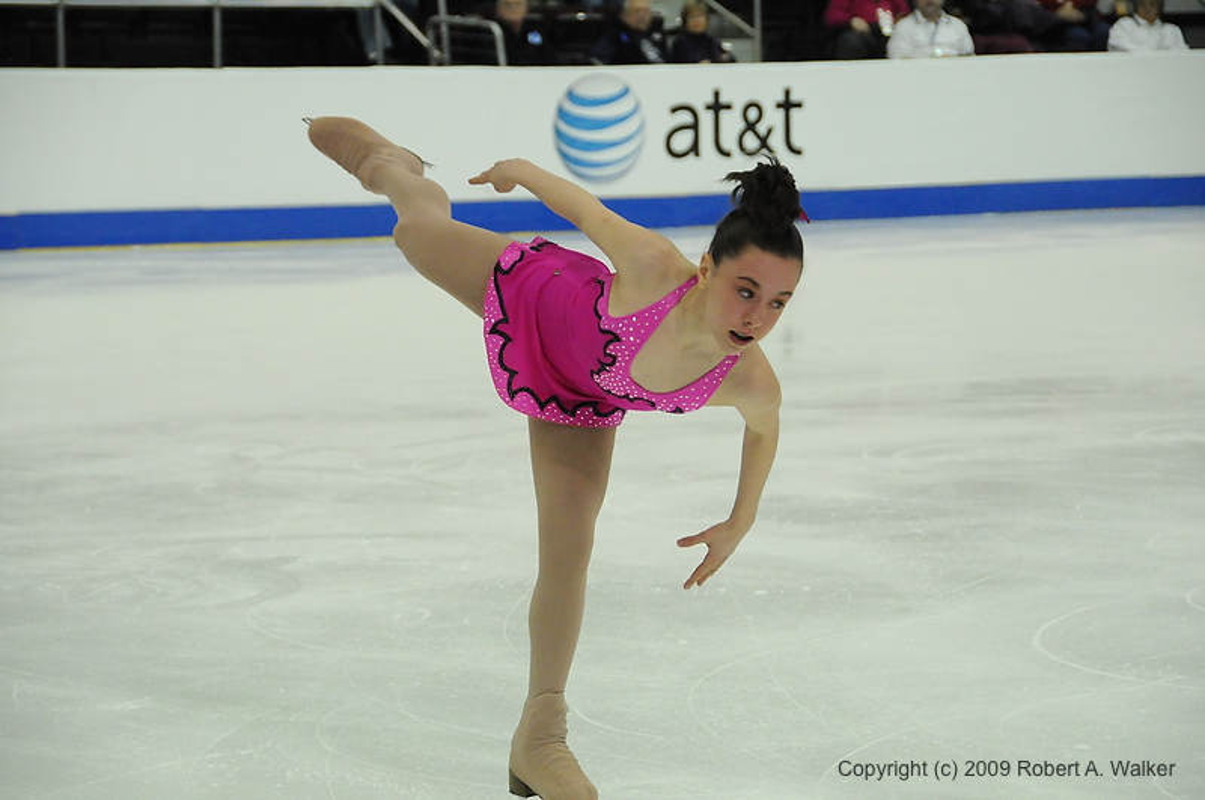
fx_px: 4512
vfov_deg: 10.1
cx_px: 602
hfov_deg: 15.2
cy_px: 400
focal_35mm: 135
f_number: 5.6
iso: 3200
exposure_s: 1/1250
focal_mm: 90
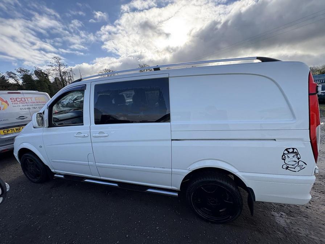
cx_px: 162
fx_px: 131
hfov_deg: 102.1
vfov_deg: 85.7
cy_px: 122
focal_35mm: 14
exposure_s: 1/625
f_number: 2.2
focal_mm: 2.22
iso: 50
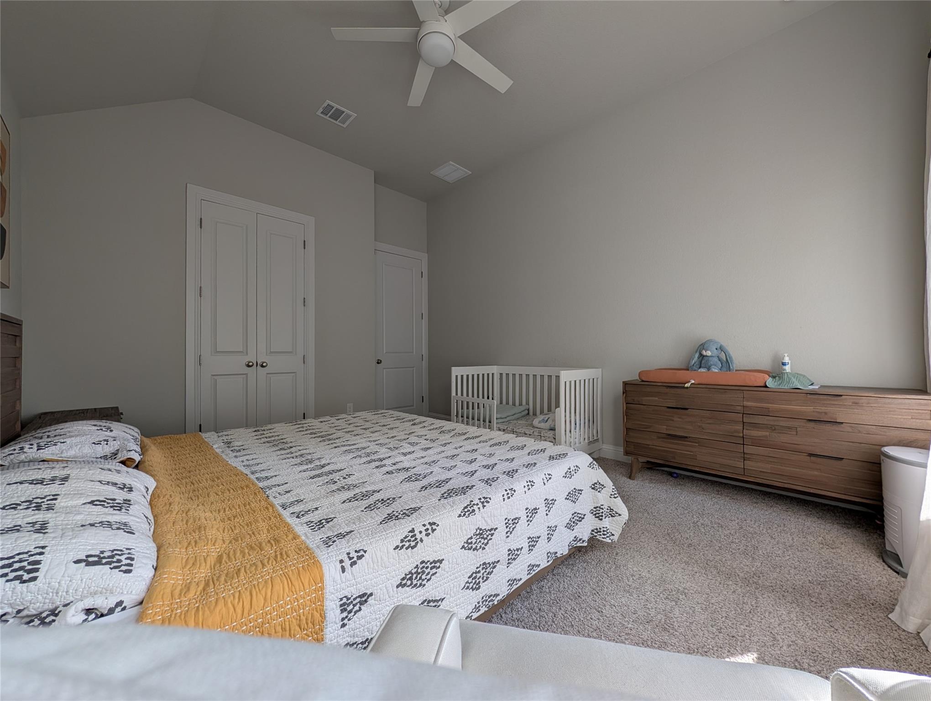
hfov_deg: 110.5
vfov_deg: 94.6
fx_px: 323
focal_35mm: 12
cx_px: 466
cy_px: 350
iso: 53
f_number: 1.7
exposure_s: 1/178
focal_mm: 2.02
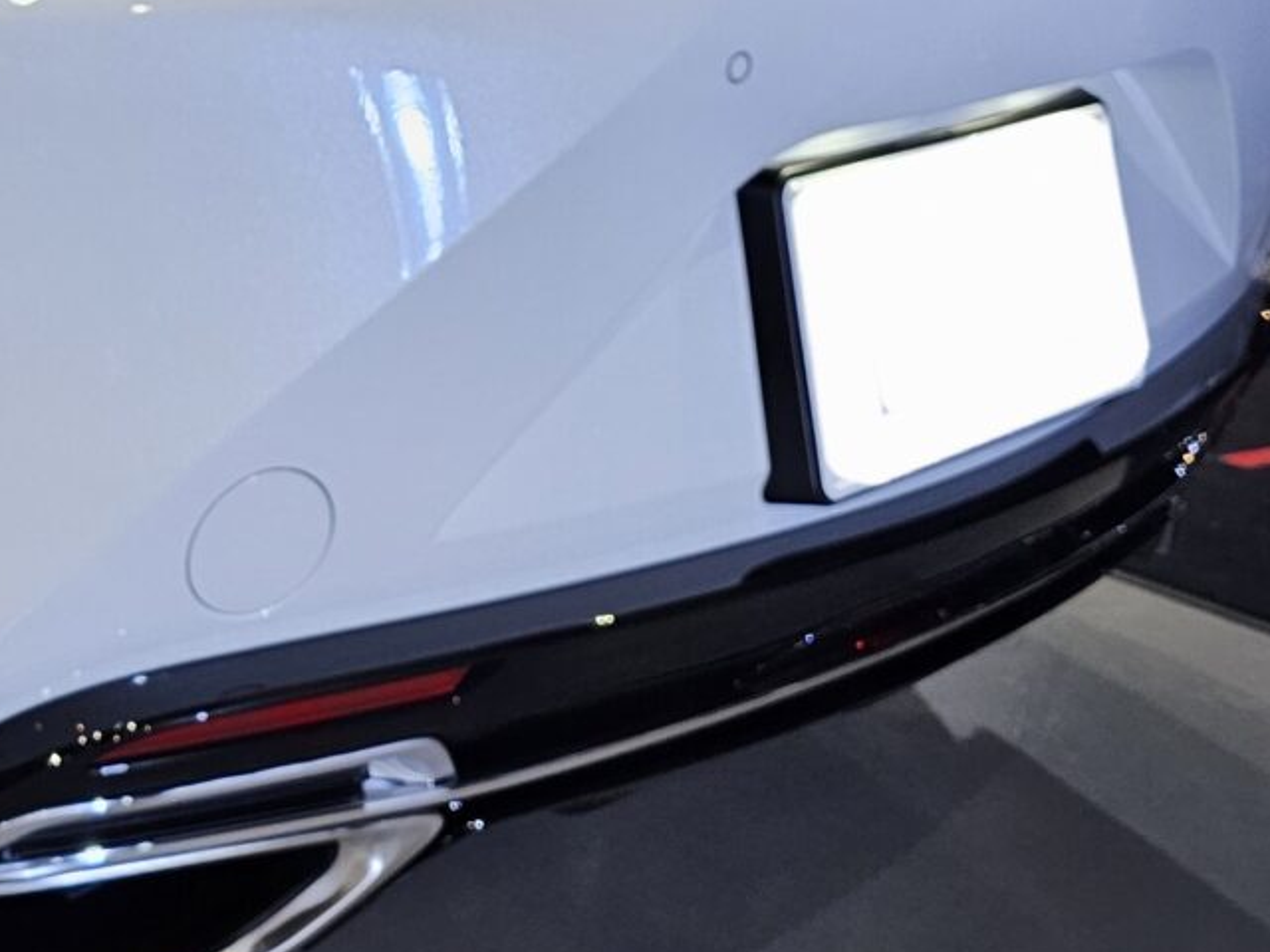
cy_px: -69
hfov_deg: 25.3
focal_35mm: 69
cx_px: -254
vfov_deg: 20.4
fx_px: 2531
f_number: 1.7
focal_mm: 6.3
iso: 160
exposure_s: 1/101
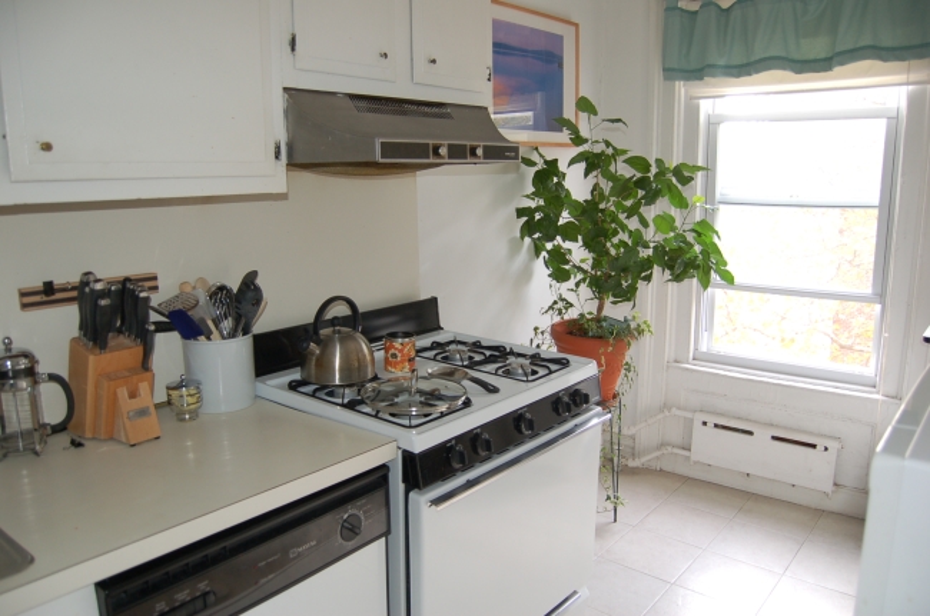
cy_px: 308
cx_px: 465
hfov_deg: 67.5
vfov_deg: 47.8
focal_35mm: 27
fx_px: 696
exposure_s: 1/60
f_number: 3.5
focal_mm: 18
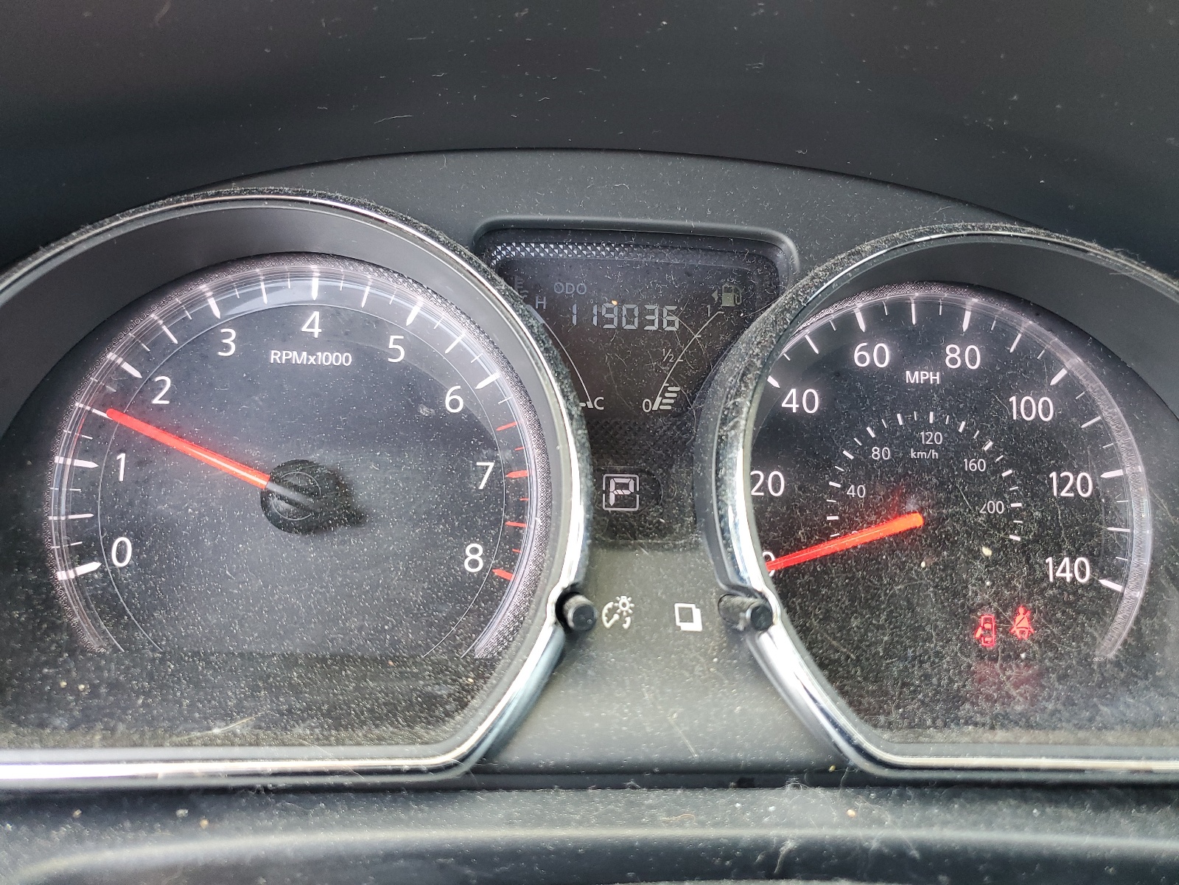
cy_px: 442
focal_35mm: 26
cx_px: 590
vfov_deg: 53.1
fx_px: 886
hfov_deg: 67.3
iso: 116
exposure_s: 1/60.2
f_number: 1.5
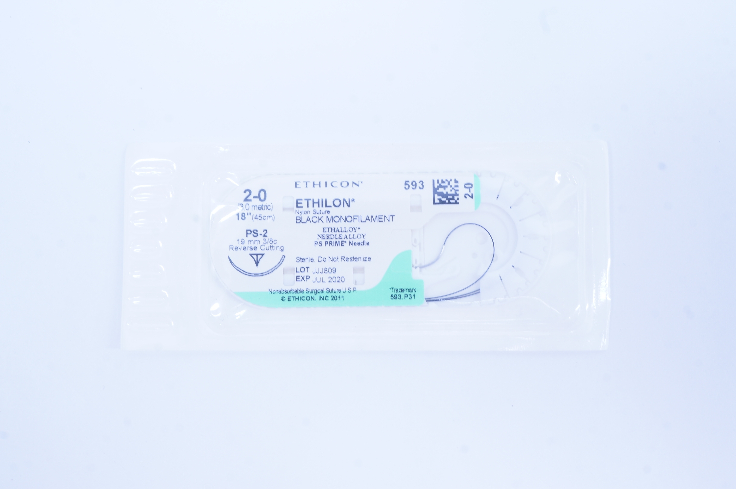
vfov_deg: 27.2
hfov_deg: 40.0
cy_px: 244
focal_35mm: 50
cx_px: 368
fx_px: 1011
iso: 400
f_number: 14
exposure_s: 1/10
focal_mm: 33
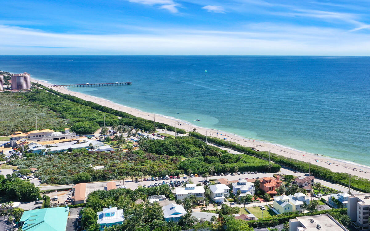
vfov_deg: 33.3
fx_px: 383
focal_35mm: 38
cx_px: 217
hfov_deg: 51.3
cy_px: 151
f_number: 5.6
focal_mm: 10.26
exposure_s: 1/500
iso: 100
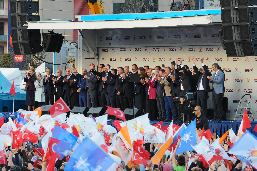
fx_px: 1444
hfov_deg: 10.2
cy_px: 86
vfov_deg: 6.8
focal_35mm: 202
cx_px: 128
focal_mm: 135
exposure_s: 1/160
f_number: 8
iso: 1000
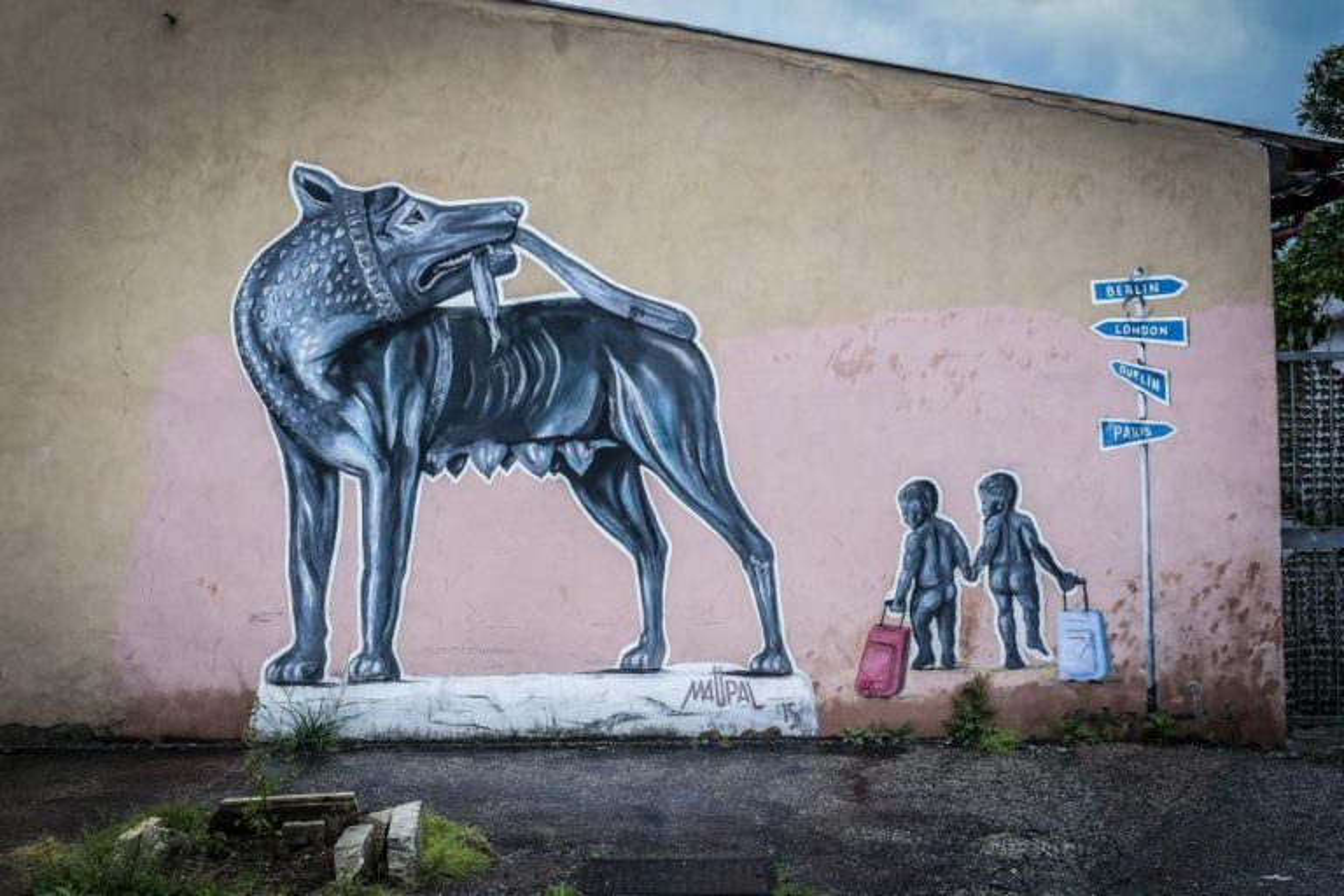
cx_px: 672
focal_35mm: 42
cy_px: 448
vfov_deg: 31.9
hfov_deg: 46.4
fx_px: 1568
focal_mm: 42
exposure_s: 1/250
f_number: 6.3
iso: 320
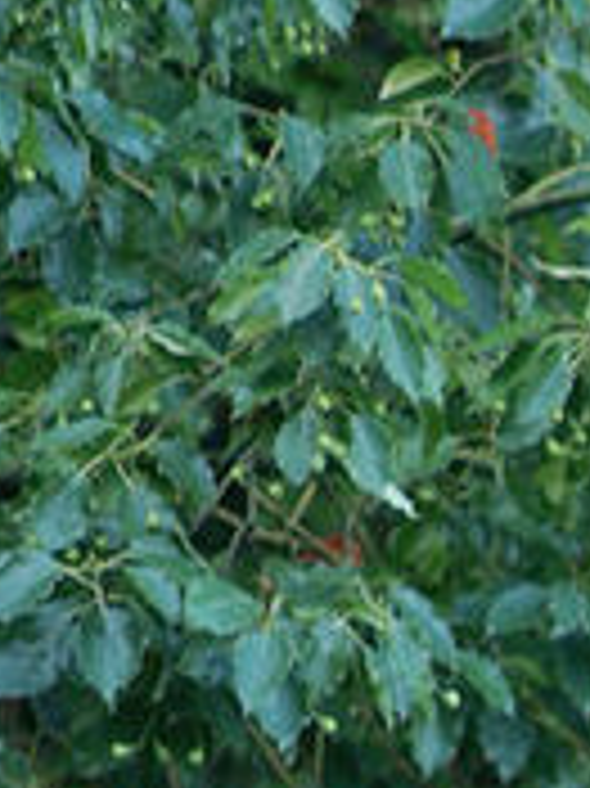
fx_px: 15745
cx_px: 2328
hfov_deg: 2.1
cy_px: 3429
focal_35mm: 692
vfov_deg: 2.8
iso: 200
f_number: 2.8
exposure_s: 1/125
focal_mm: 81
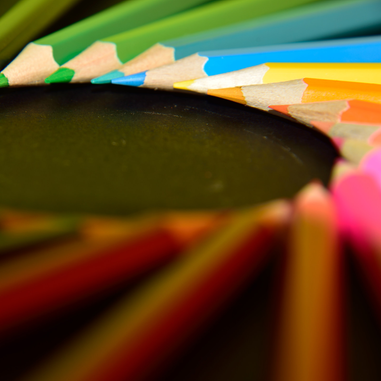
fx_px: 1918
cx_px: 95
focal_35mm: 154
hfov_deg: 11.3
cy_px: 191
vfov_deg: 11.3
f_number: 8
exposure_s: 1/60
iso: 200
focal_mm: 120
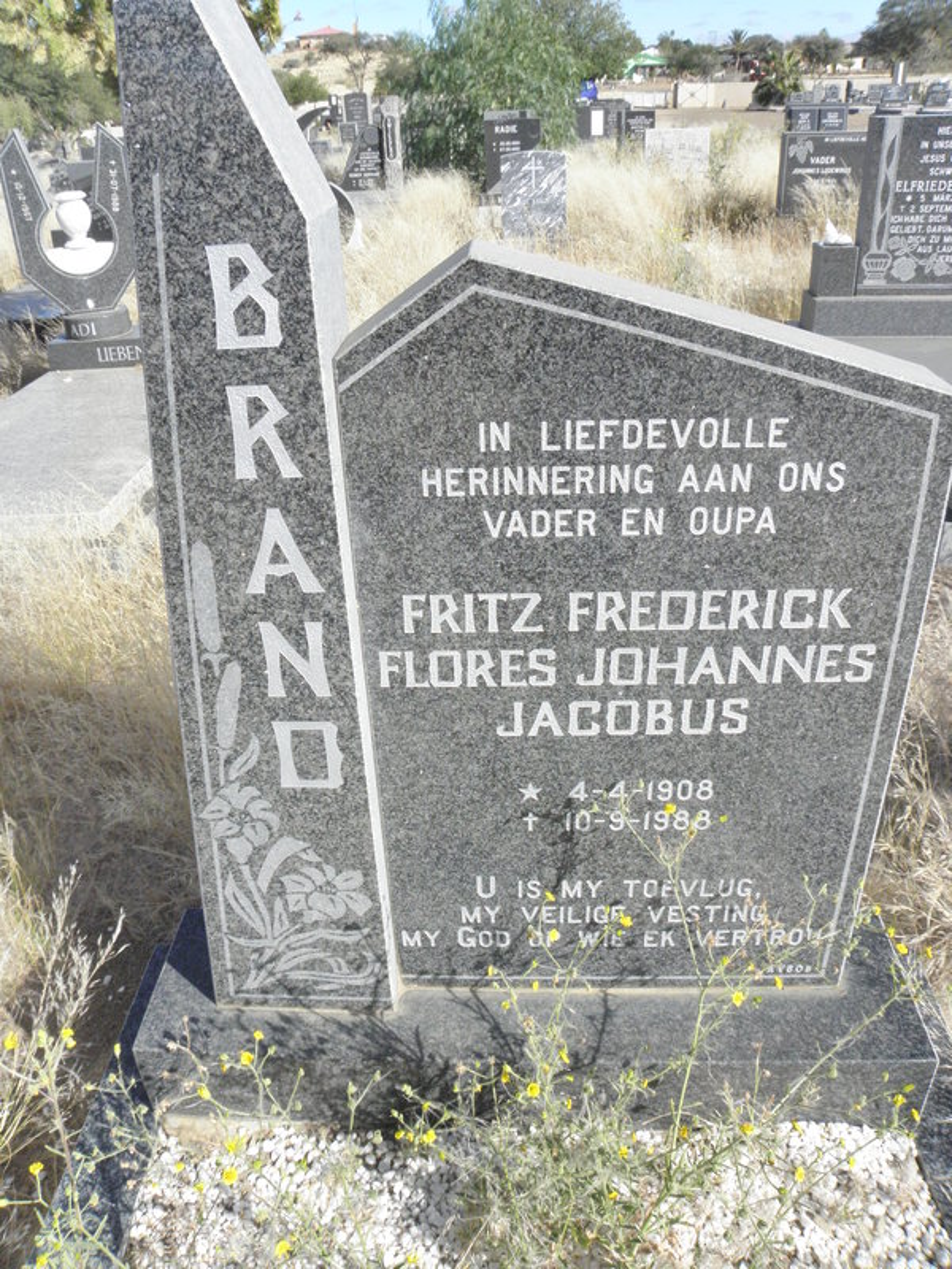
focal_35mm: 26
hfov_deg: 53.1
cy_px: 634
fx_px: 953
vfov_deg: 67.3
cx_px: 476
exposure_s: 1/640
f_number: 6.3
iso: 200
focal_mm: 4.6
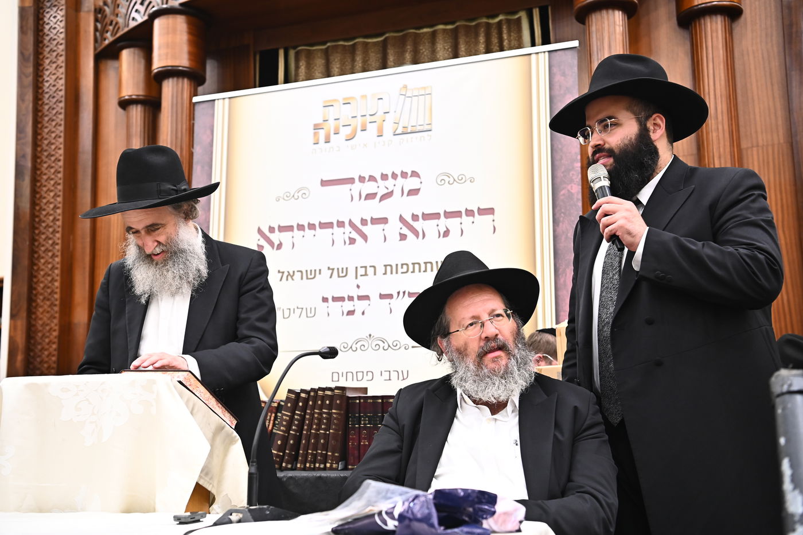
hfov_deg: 44.5
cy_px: 268
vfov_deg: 30.5
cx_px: 402
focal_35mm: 44
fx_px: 981
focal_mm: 44
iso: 2000
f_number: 4
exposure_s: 1/160
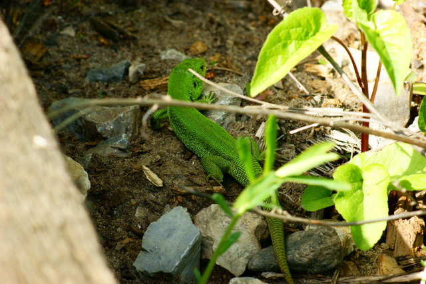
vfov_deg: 5.7
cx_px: 213
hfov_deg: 8.6
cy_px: 142
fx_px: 2838
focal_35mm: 240
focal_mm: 160
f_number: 10
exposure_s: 1/50
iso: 100
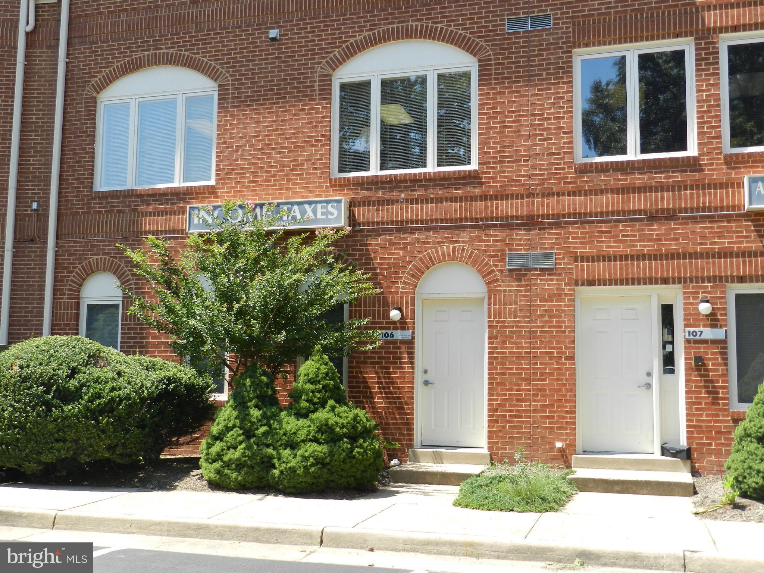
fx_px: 839
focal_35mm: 38
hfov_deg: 49.0
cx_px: 382
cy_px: 286
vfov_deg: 37.7
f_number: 4
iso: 160
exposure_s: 1/400
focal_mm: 6.7
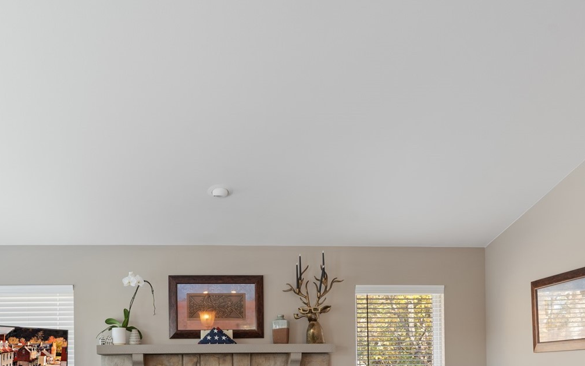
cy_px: 367
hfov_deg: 57.4
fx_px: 526
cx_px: 218
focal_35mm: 33
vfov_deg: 34.8
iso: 200
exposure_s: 1/1.25
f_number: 9
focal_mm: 16
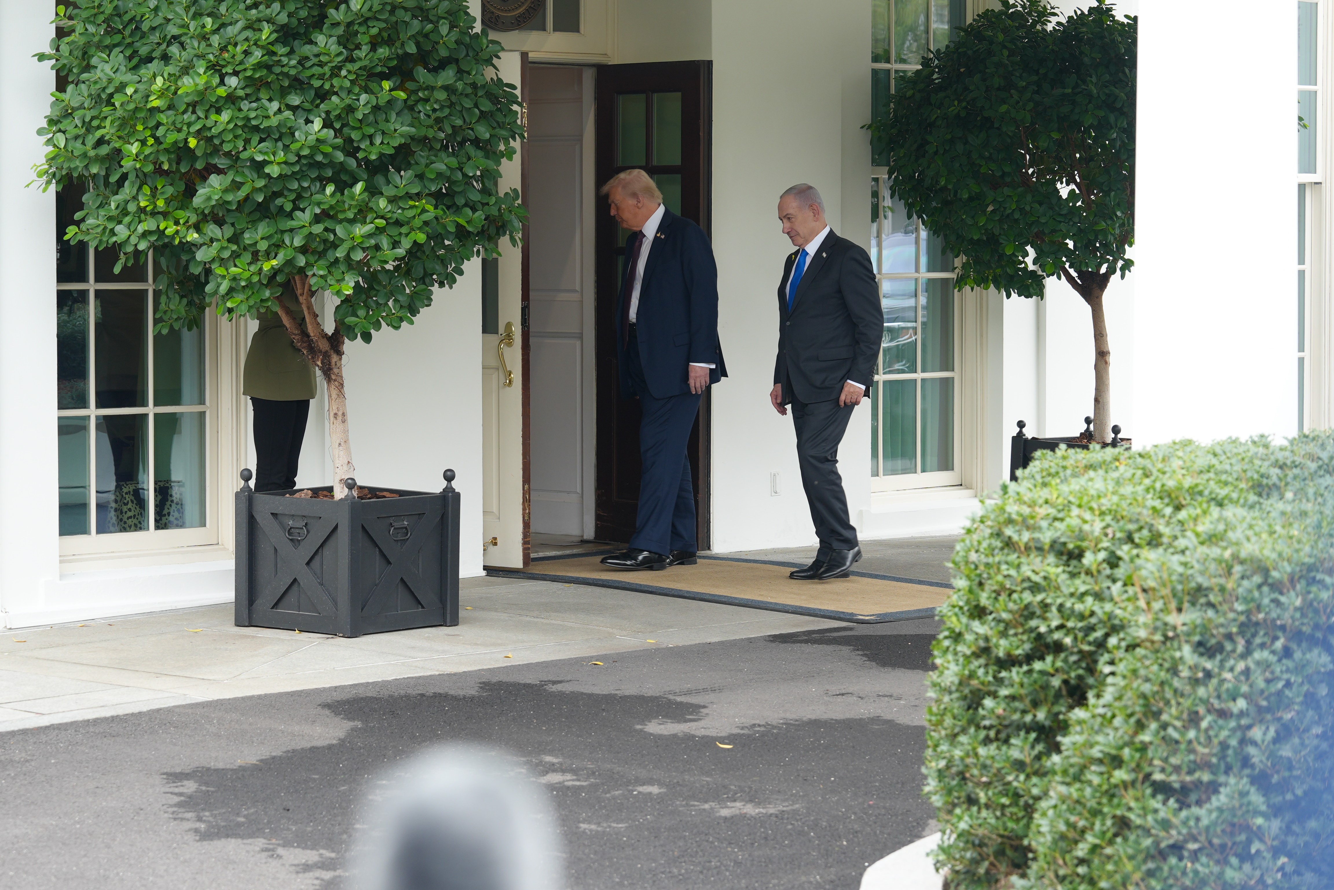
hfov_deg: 19.5
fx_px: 3891
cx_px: 667
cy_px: 445
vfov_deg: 13.0
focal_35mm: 105
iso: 200
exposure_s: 1/160
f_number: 4
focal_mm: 70
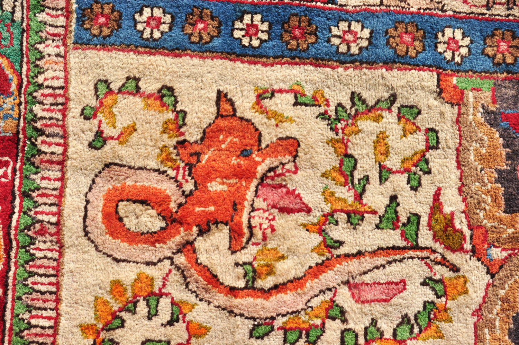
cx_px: 260
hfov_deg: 24.6
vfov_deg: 16.5
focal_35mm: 82
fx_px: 1188
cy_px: 172
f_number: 11
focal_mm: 55
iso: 200
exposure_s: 1/500
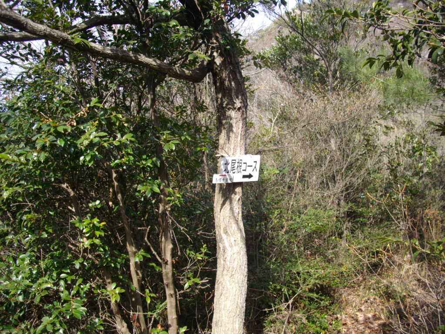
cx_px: 222
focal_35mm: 37
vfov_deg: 38.7
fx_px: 476
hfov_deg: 50.1
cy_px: 167
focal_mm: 6.2
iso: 100
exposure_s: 1/500
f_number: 2.8
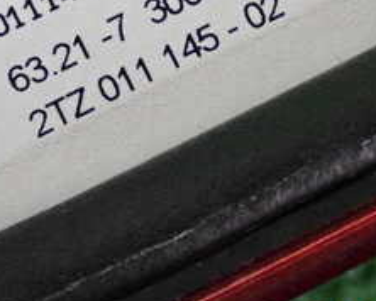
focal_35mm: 153
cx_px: 188
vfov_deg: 10.0
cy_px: -39
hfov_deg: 12.6
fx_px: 1704
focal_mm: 10.35
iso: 2500
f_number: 3.5
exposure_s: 1/125
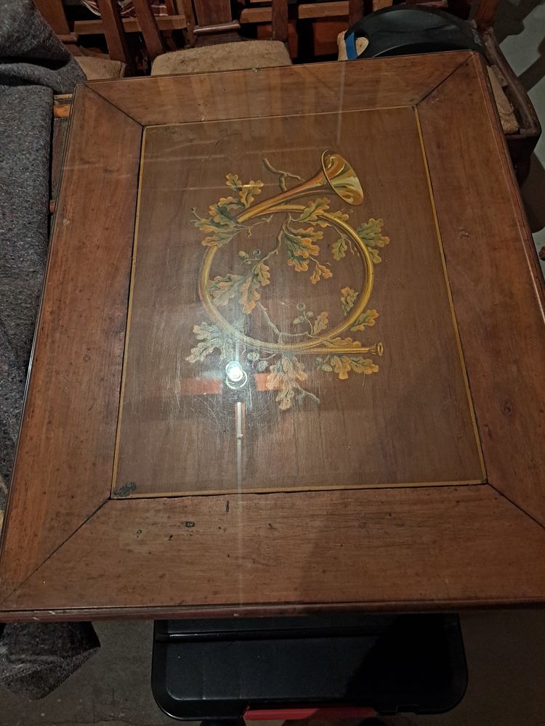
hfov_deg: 56.8
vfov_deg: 71.6
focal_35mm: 24
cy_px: 363
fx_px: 504
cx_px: 272
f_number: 1.8
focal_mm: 5.23
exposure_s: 1/25
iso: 500
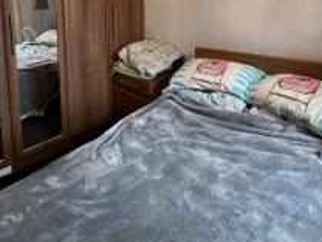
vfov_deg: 49.2
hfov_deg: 69.3
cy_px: 26
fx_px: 233
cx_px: 147
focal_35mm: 25
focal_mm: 1.57
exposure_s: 1/50
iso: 250
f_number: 1.8
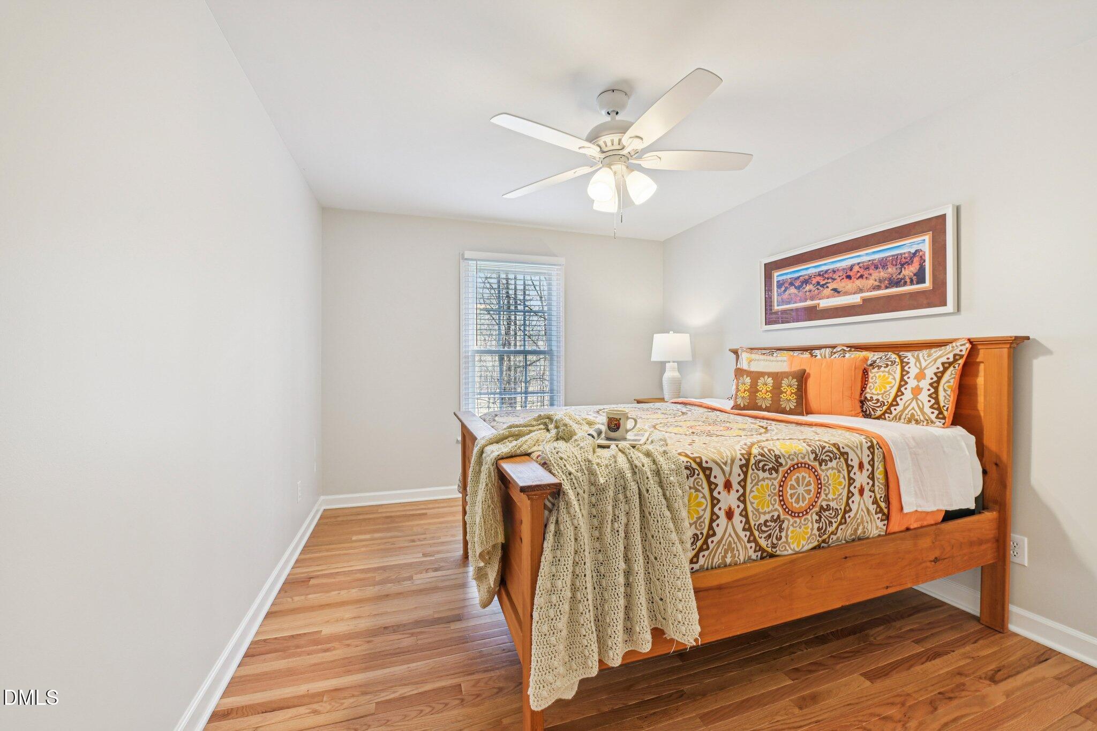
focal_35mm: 14
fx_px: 427
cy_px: 366
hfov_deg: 104.3
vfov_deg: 81.2
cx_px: 548
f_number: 9
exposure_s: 1/5
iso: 200
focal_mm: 14
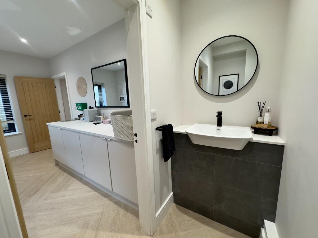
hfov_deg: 102.1
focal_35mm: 14
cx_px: 159
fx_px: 129
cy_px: 119
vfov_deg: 85.7
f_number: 2.2
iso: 320
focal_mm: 2.22
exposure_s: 1/100
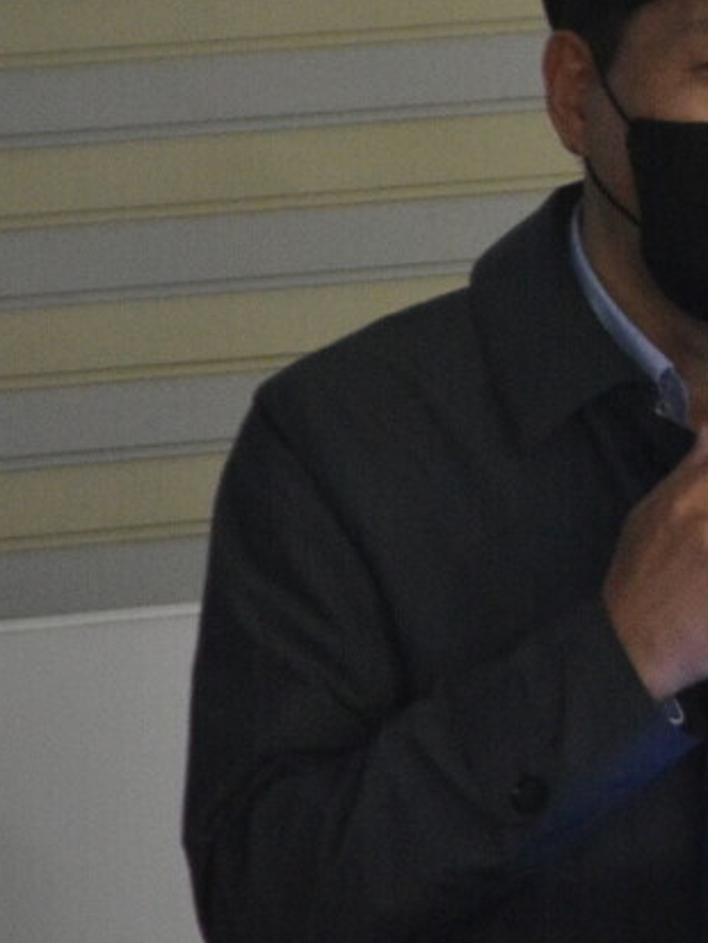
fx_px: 24340
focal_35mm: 893
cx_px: 1359
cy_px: 248
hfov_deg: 1.7
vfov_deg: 2.2
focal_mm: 200
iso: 2000
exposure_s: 1/50
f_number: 5.6
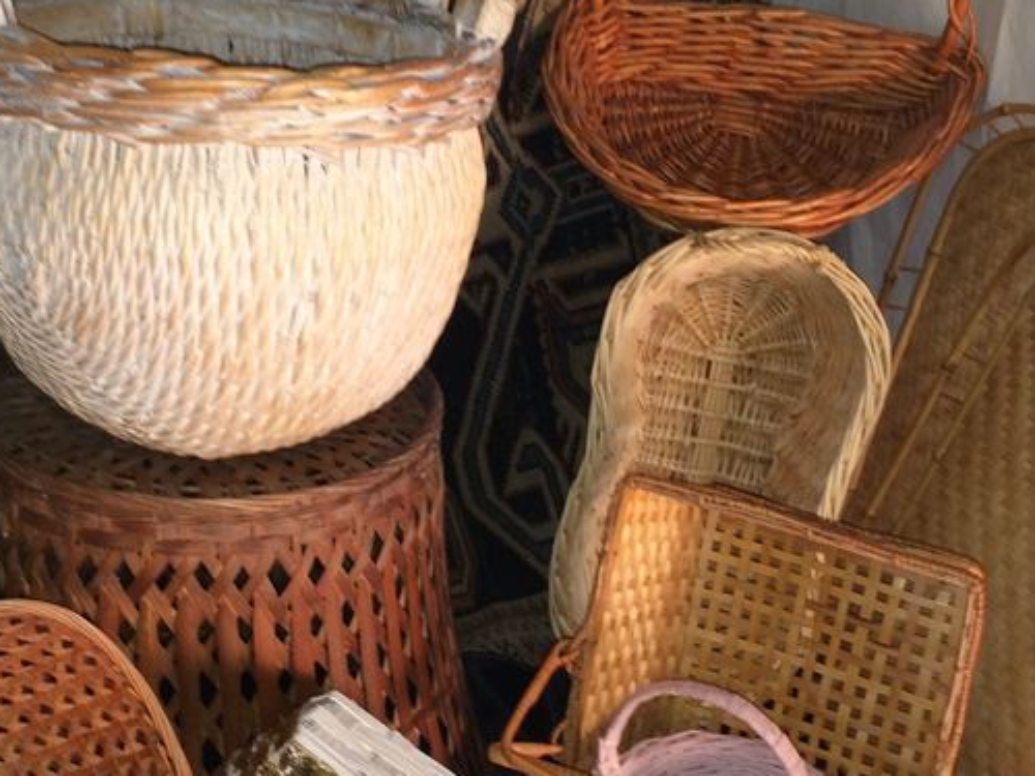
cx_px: 439
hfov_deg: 35.5
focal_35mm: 54
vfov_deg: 27.0
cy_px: 448
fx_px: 1615
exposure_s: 1/30
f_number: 2.2
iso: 80
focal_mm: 4.12
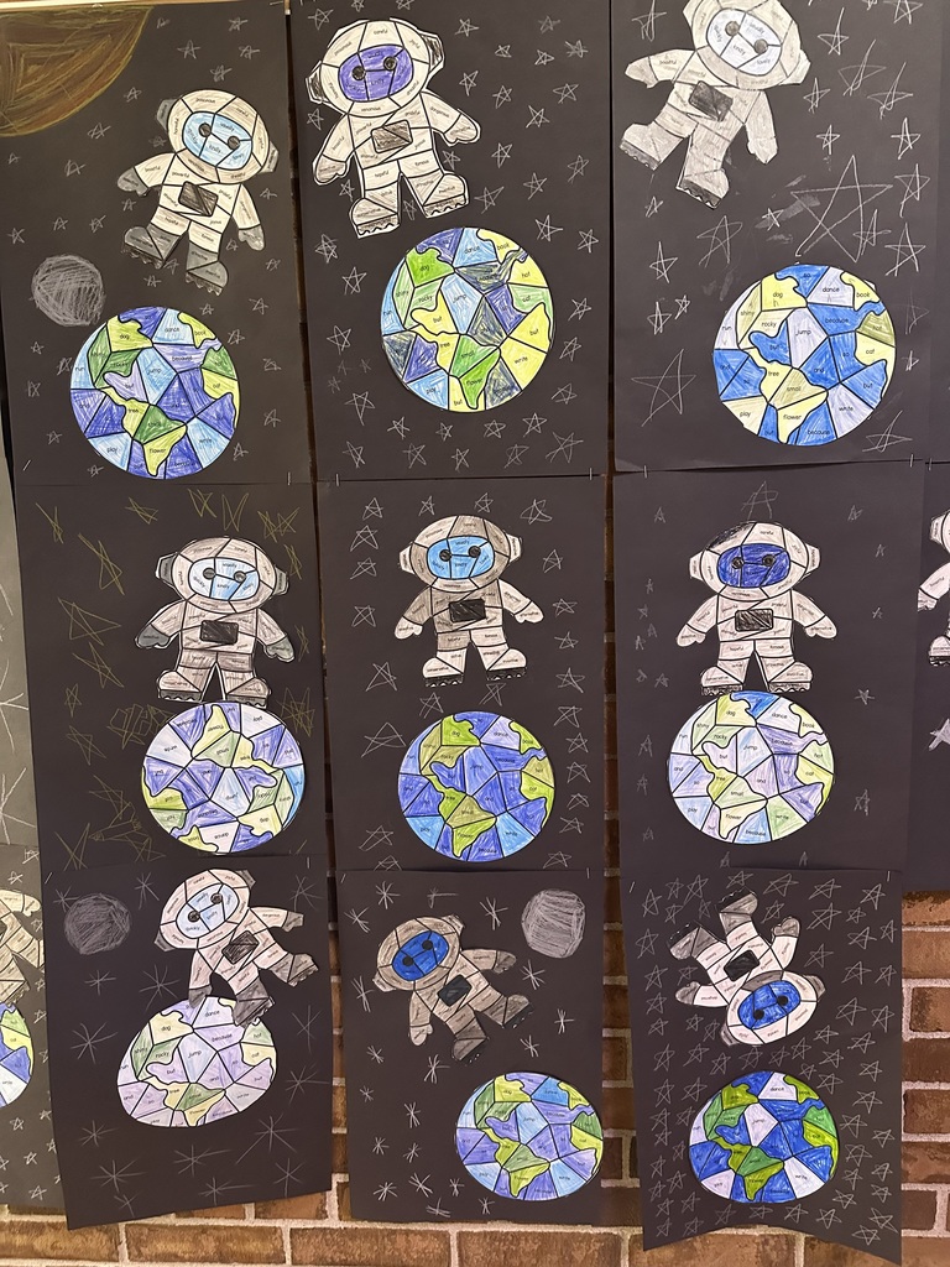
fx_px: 878
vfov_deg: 71.6
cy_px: 634
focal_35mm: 24
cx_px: 475
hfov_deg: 56.8
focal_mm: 6.86
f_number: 1.78
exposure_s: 1/40
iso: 800
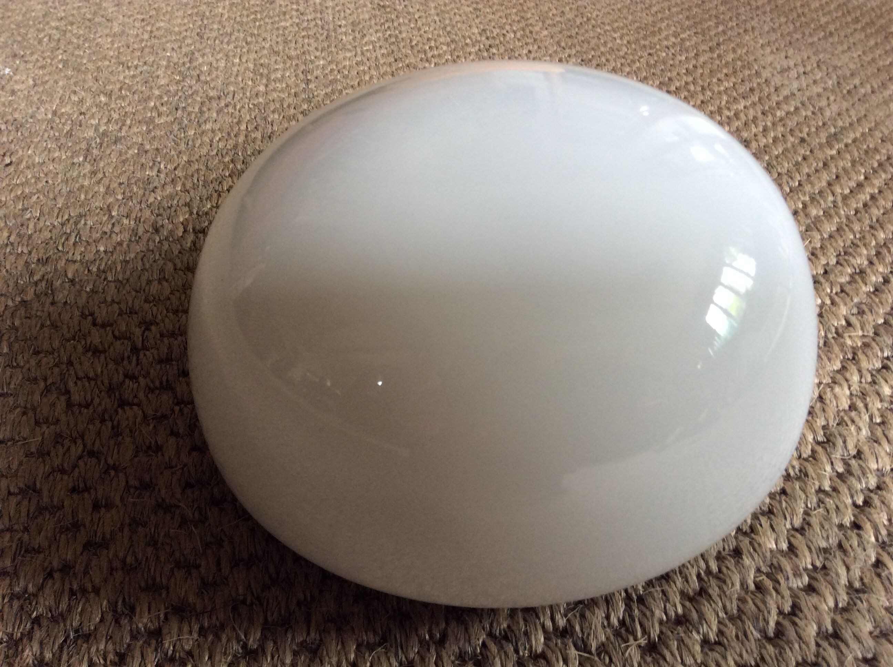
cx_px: 446
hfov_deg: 56.9
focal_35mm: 32
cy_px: 334
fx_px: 824
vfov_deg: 44.1
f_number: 2.4
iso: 80
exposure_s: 1/25
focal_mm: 3.3
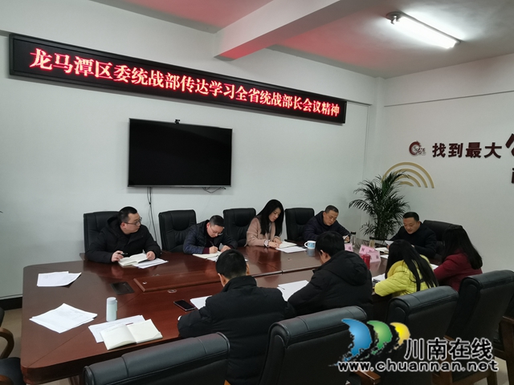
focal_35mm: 24
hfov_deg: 71.6
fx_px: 356
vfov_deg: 56.8
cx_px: 257
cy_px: 192
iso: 200
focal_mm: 2.26
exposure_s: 1/33.3
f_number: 2.2
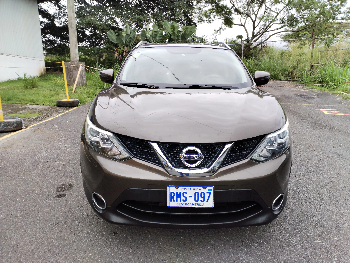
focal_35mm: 29
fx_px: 293
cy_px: 132
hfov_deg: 61.7
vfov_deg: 48.2
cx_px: 175
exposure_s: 1/387
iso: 100
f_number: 1.8
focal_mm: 4.75
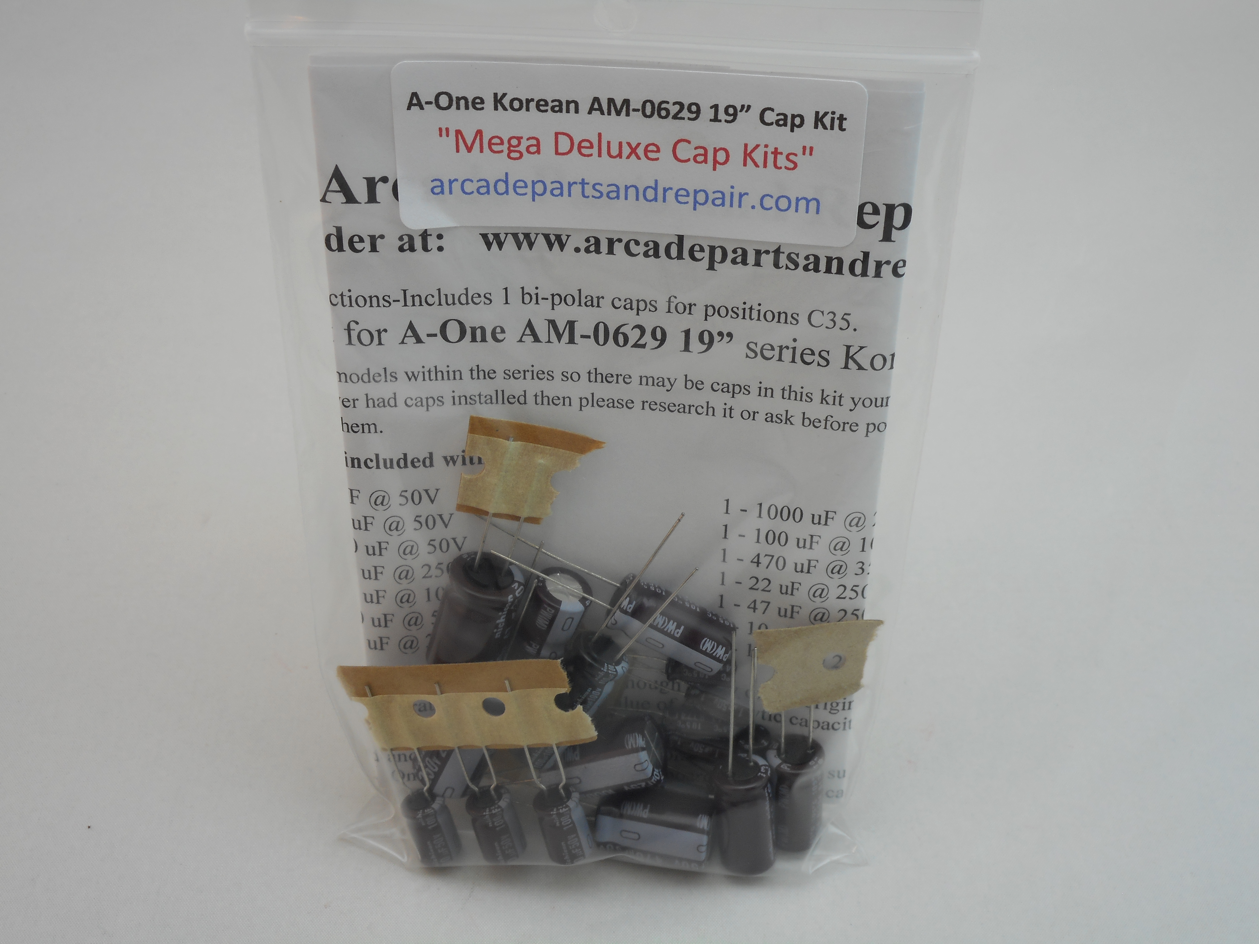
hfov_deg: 37.5
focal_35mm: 51
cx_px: 630
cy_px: 472
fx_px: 1855
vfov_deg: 28.6
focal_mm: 9.1
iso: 80
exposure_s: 1/30
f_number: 4.9
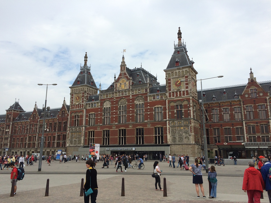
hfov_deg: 61.7
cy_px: 102
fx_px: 227
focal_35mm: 29
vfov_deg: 48.2
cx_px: 136
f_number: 2.2
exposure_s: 1/2415
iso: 32
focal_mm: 4.15
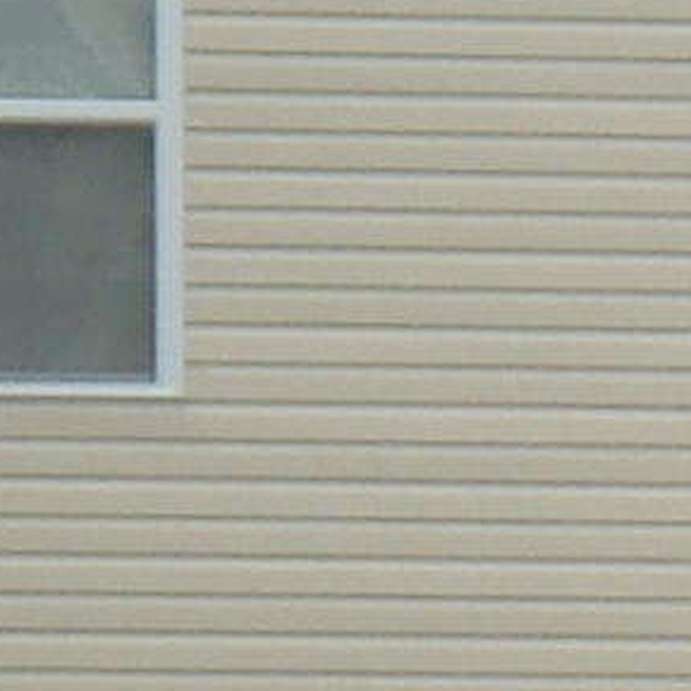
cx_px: 2594
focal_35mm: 670
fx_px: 15131
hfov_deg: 2.6
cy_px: 1985
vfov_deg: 2.6
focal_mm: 13.18
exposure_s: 1/250
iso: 64
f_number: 5
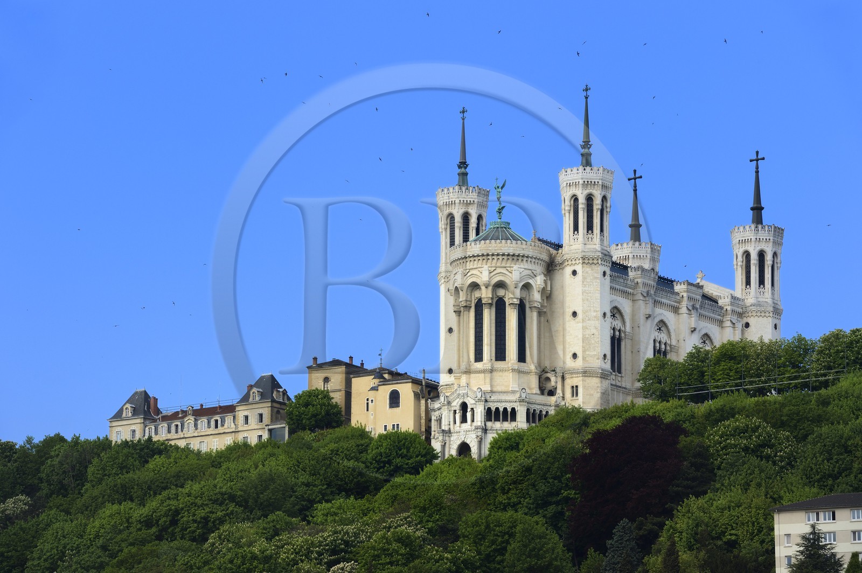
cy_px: 286
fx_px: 4187
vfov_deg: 7.8
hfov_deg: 11.8
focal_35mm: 175
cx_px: 431
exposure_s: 1/250
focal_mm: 175
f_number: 11
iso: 200
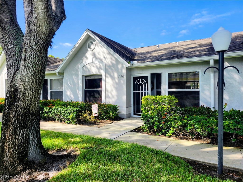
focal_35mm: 23
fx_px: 161
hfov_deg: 73.9
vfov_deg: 58.9
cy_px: 91
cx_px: 122
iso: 25
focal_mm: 5.54
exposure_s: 1/807
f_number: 1.8
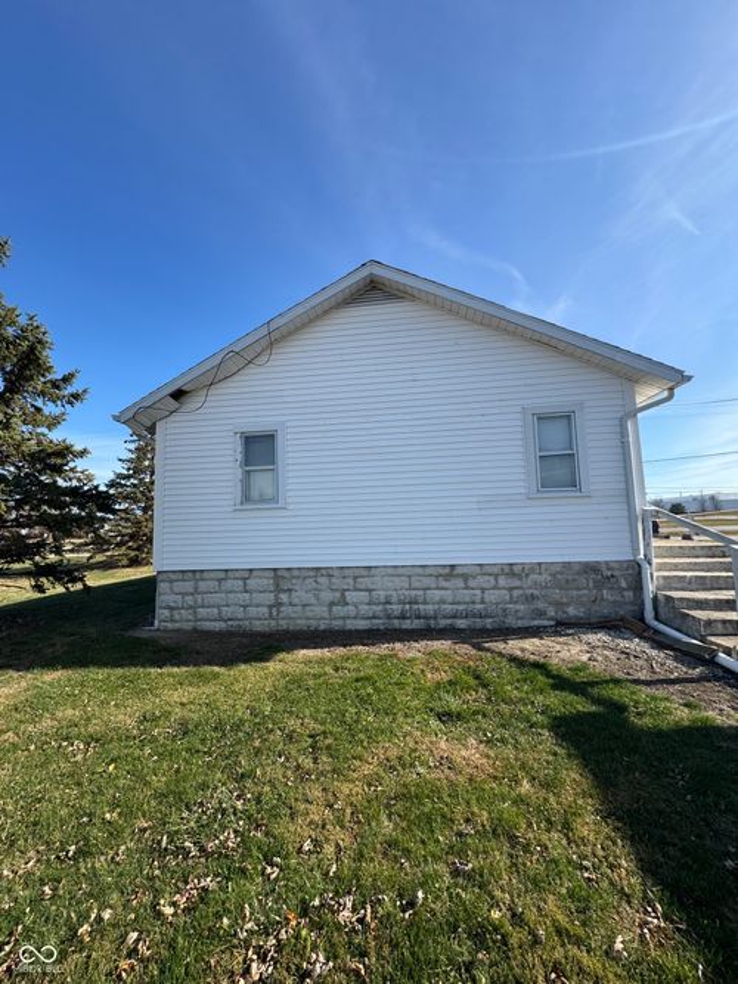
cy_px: 492
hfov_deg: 85.7
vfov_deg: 102.1
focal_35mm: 14
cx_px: 369
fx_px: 398
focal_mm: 2.22
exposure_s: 1/1063
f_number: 2.2
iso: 40
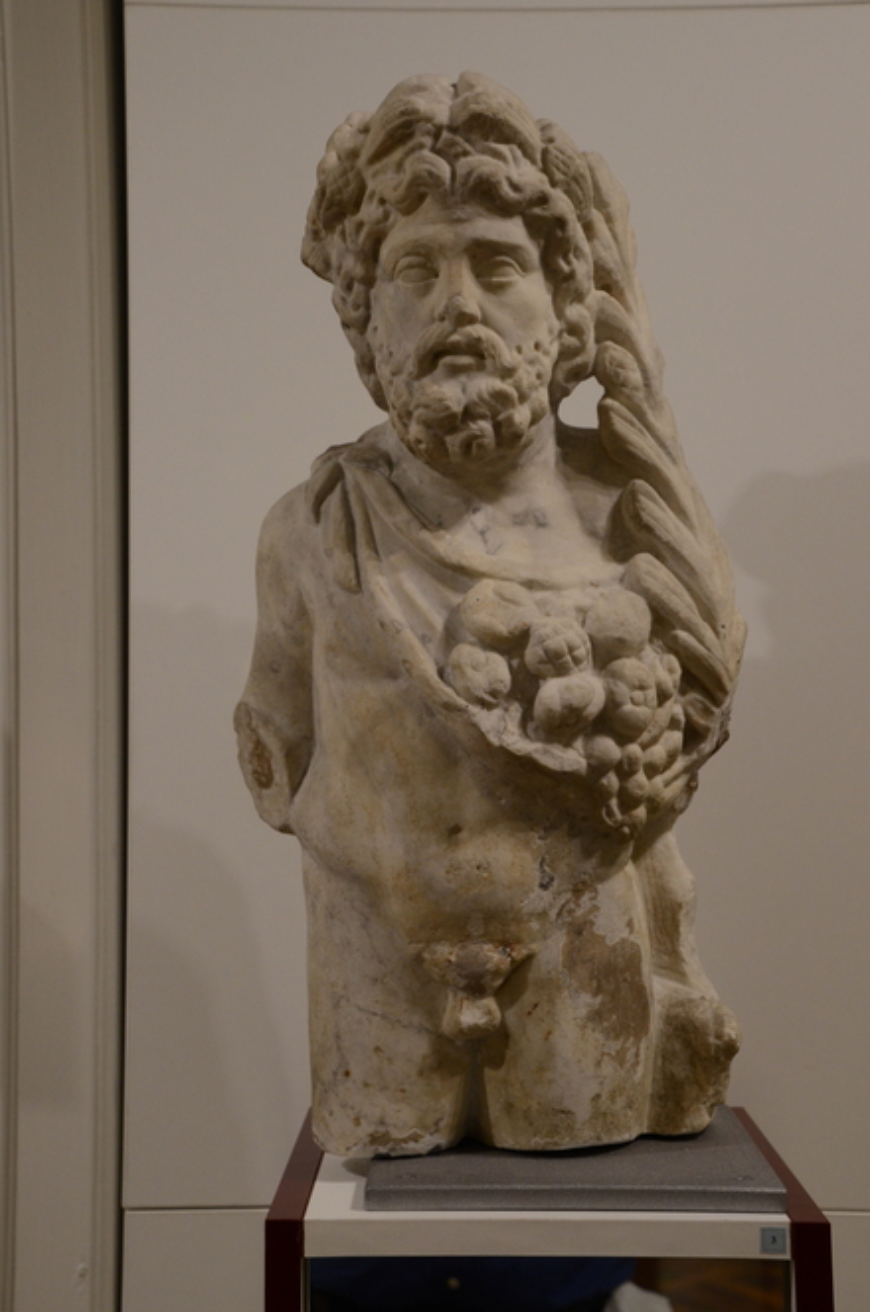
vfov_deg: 37.9
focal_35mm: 52
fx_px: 1911
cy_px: 656
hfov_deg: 25.6
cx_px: 435
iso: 1000
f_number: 5
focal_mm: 35
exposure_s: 1/100
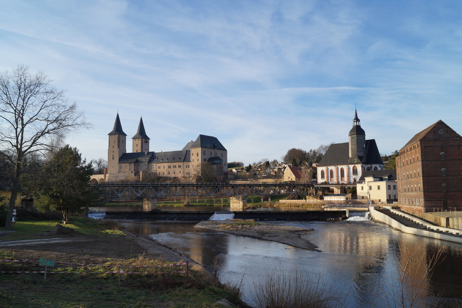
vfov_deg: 43.6
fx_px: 385
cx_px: 231
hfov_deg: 62.0
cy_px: 154
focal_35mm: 30
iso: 100
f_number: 7.1
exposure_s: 1/200
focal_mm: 20
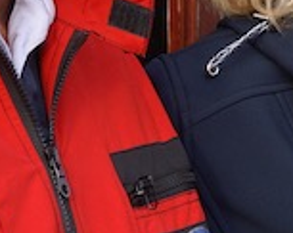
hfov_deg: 4.4
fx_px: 3819
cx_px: 138
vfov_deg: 3.5
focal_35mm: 441
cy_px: -191
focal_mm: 60
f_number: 5.6
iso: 200
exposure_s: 1/160
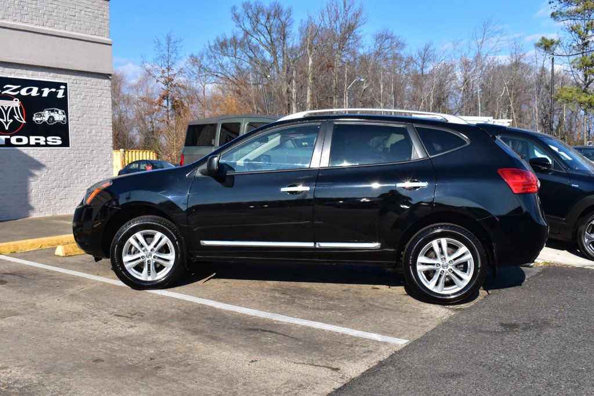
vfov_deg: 36.8
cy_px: 198
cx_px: 297
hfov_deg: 53.1
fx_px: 594
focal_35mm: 36
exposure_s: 1/500
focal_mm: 24
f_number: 11
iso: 360
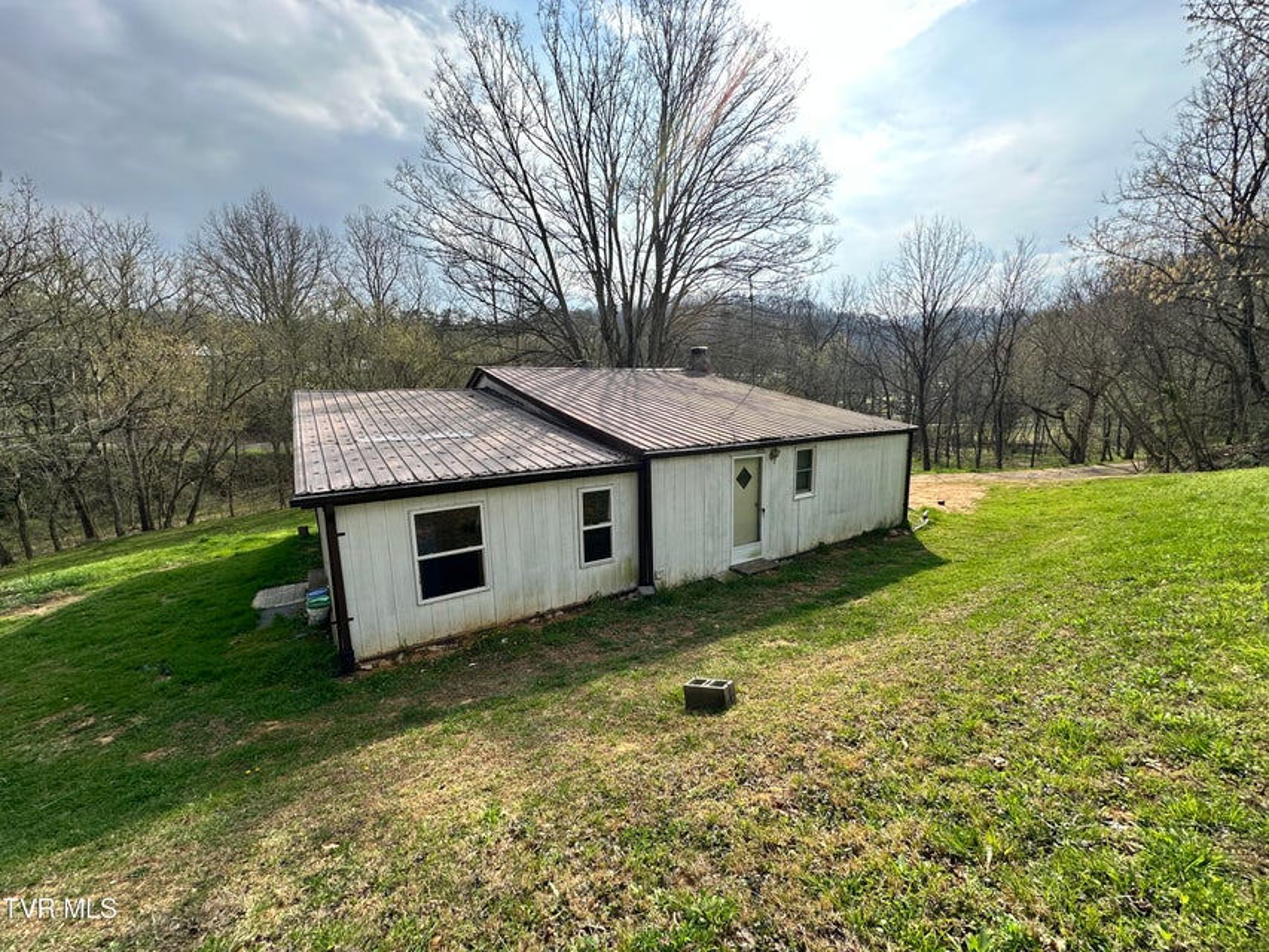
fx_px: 513
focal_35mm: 14
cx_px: 634
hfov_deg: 102.1
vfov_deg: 85.7
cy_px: 476
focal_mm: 2.22
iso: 50
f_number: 2.2
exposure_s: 1/1103
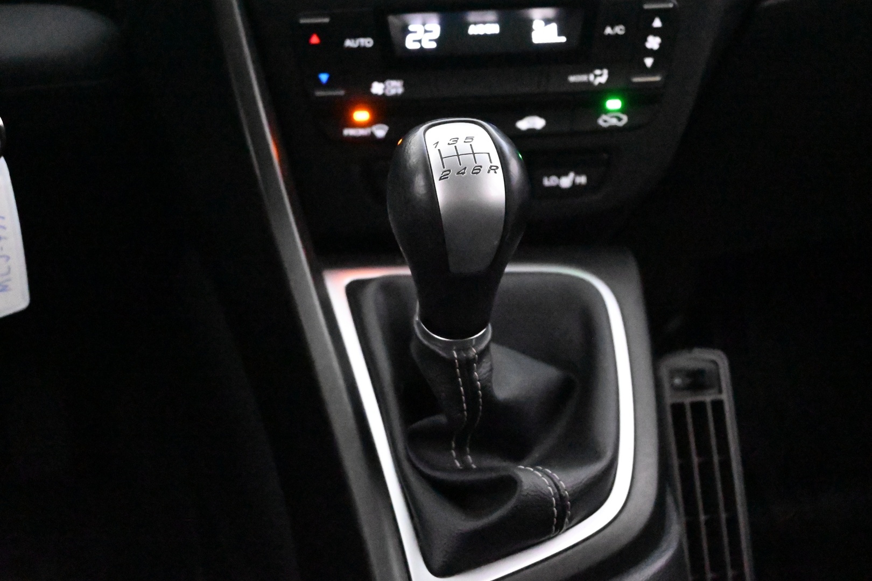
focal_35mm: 62
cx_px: 436
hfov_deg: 32.6
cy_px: 290
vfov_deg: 22.1
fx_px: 1490
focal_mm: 41
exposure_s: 1/60
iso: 36000
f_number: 5.6
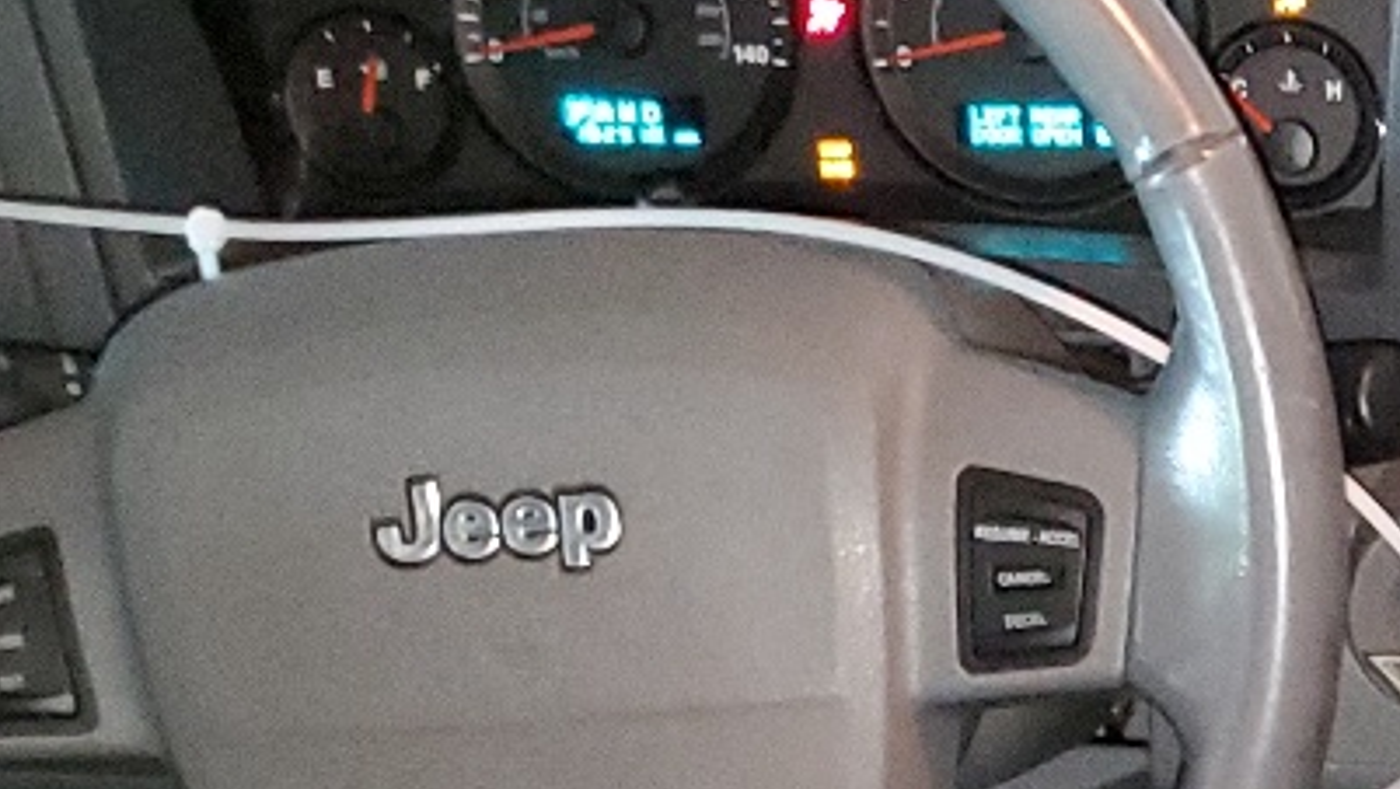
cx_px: 2213
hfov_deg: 16.8
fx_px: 4197
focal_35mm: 113
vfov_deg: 10.1
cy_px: 1414
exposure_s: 1/15
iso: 494
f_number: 1.5
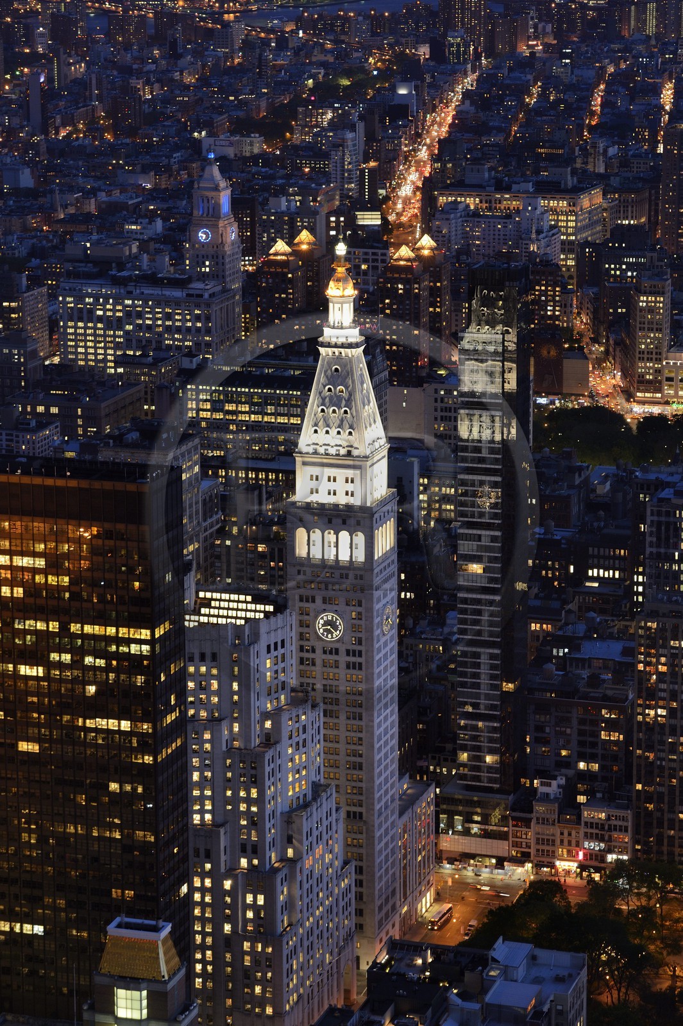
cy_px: 513
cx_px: 342
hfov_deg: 13.7
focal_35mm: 100
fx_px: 2849
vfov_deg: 20.4
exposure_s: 1/3.33
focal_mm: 100
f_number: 5
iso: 800
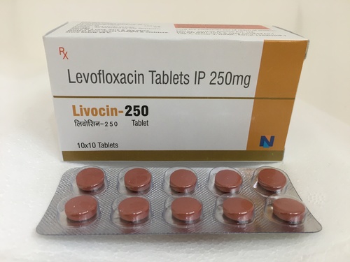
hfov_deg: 61.7
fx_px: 293
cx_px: 175
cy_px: 131
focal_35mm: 29
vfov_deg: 48.2
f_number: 2.2
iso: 100
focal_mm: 4.15
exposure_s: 1/33
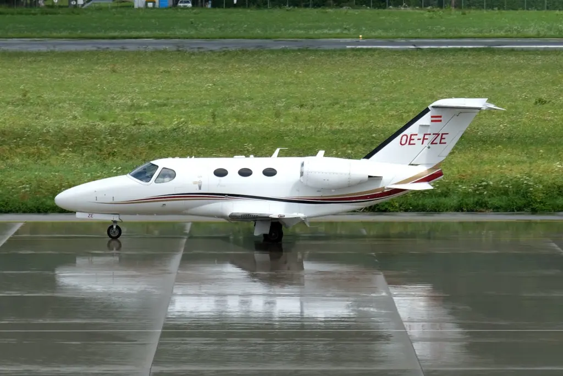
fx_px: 3191
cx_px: 282
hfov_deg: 10.1
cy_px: 188
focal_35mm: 204
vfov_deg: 6.7
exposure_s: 1/200
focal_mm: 135.7
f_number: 8
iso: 100
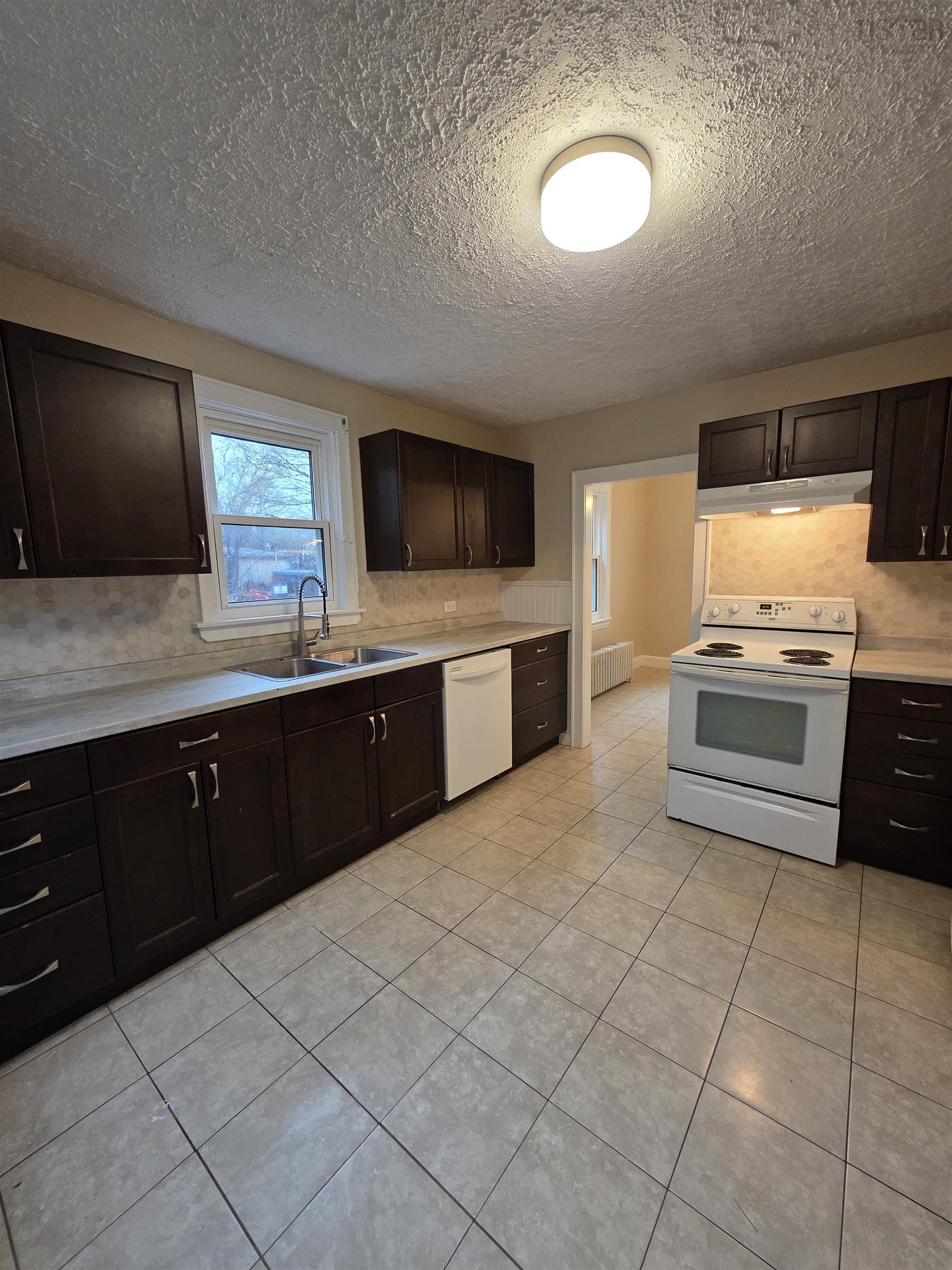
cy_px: 635
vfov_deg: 106.2
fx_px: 477
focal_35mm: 13
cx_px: 476
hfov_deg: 89.9
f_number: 1.9
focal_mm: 2.2
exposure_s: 1/120
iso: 250
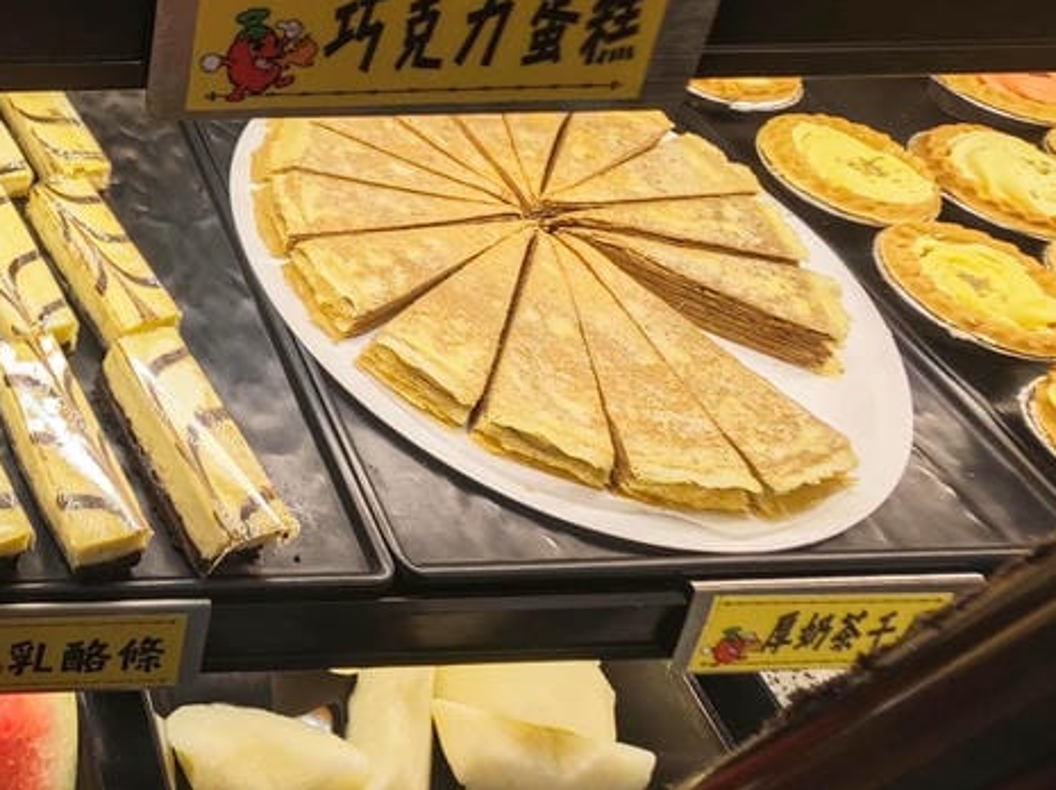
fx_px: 945
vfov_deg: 41.6
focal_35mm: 31
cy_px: 70
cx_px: -170
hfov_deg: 42.2
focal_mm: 2.03
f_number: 1.8
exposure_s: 1/60
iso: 125
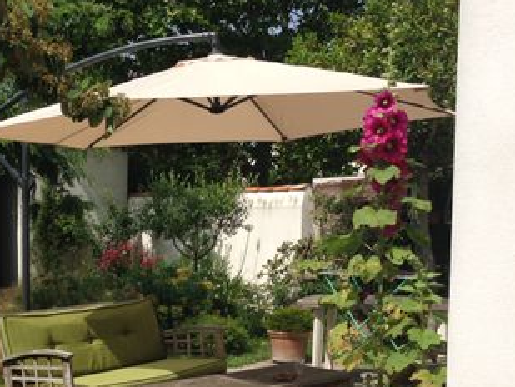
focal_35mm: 64
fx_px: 953
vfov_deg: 22.7
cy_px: 305
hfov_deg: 29.8
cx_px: 133
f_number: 2.4
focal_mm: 4.12
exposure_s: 1/2262
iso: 50
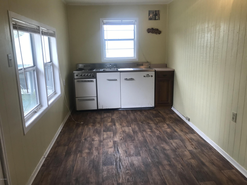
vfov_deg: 49.7
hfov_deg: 63.4
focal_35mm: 28
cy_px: 92
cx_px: 124
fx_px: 200
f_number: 1.8
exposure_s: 1/60
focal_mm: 3.99
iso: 32
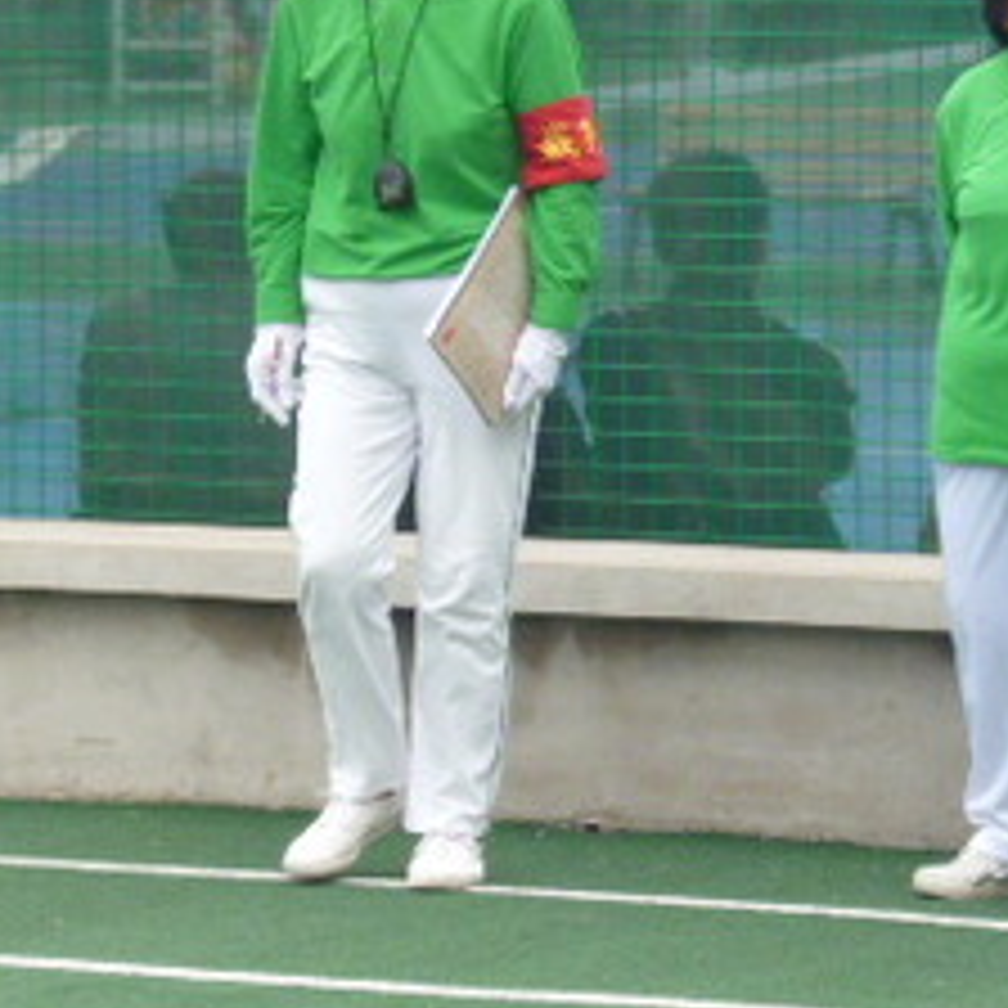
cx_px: 981
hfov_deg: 6.2
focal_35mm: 284
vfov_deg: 6.2
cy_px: 225
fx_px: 9356
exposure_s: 1/125
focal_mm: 21.5
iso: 250
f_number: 6.4
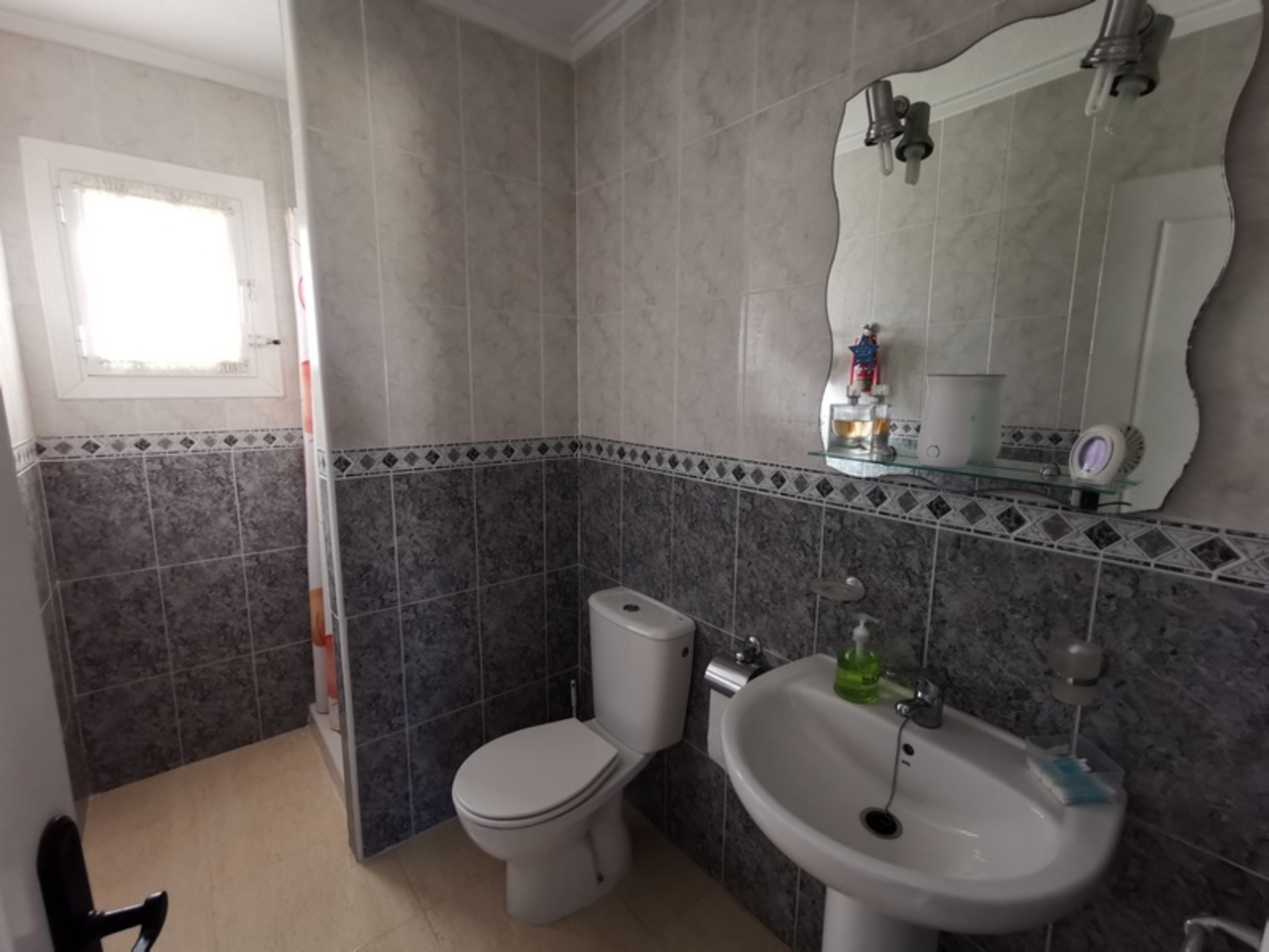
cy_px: 476
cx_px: 634
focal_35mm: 16
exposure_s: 1/50
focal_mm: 2.35
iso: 250
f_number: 2.2
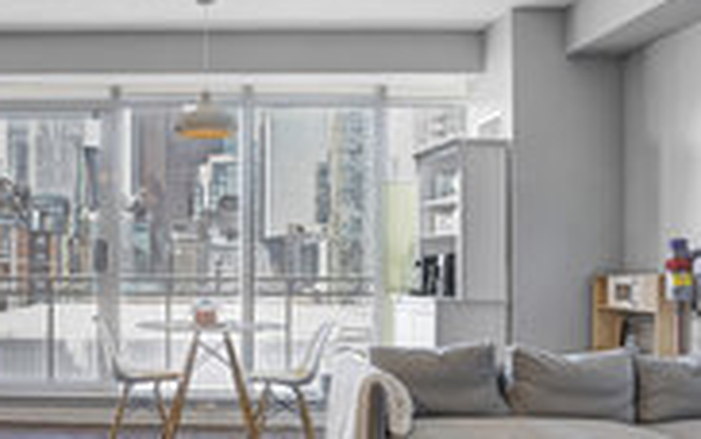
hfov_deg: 47.6
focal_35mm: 39
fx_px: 746
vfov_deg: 32.6
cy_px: 289
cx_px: 141
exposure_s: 1/40
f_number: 8
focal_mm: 16
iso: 800
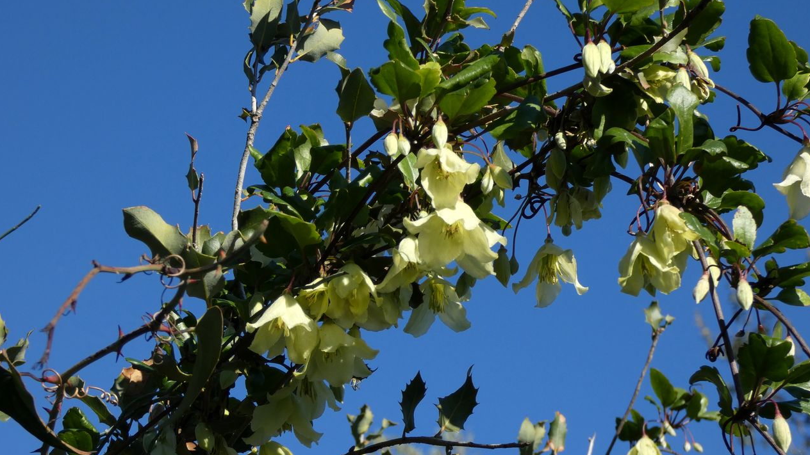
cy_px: 252
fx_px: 2255
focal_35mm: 105
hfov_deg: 20.4
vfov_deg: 11.5
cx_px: 375
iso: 80
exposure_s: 1/640
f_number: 4.6
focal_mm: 15.6
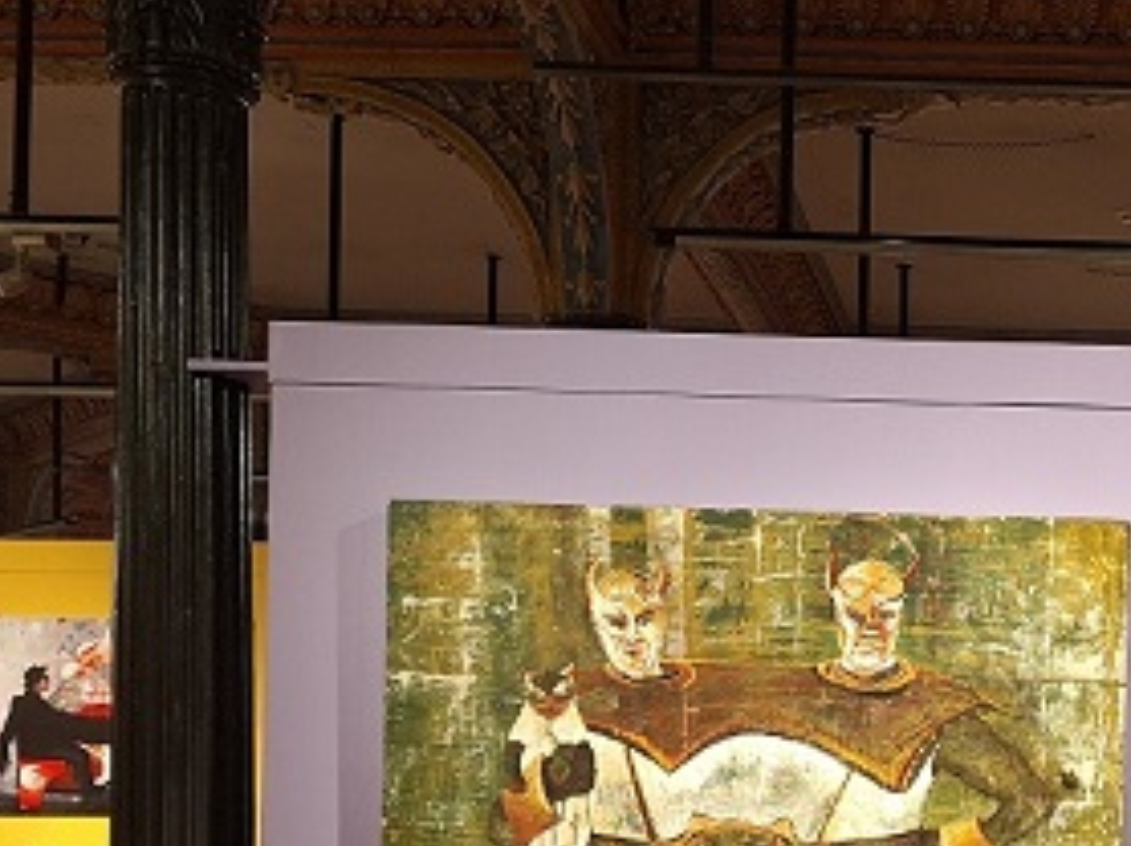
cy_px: 820
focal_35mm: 58
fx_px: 1893
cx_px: 1074
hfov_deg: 31.3
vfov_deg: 24.2
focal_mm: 5.54
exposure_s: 1/40
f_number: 1.8
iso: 250
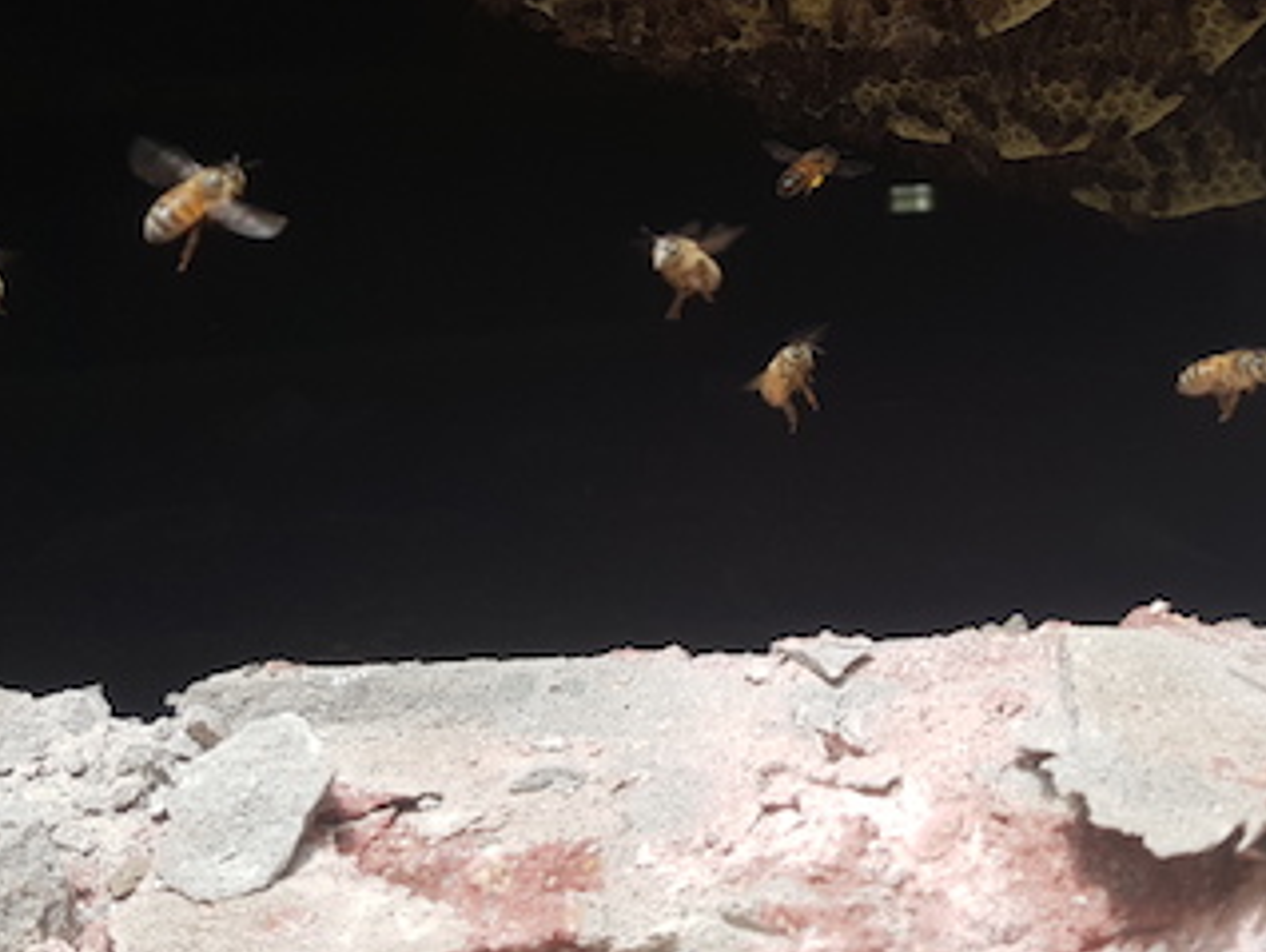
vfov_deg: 28.8
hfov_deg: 38.2
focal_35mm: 49
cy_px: 131
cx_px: 888
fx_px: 1793
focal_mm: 4.2
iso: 40
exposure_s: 1/712
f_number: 1.7
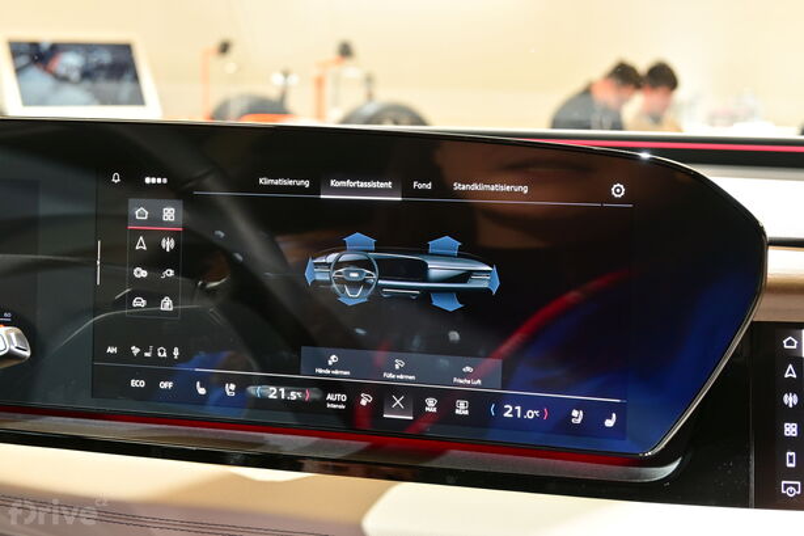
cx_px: 402
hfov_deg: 27.0
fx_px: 1674
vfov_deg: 18.2
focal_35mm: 75
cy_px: 268
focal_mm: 50
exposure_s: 1/15
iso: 400
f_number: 6.3
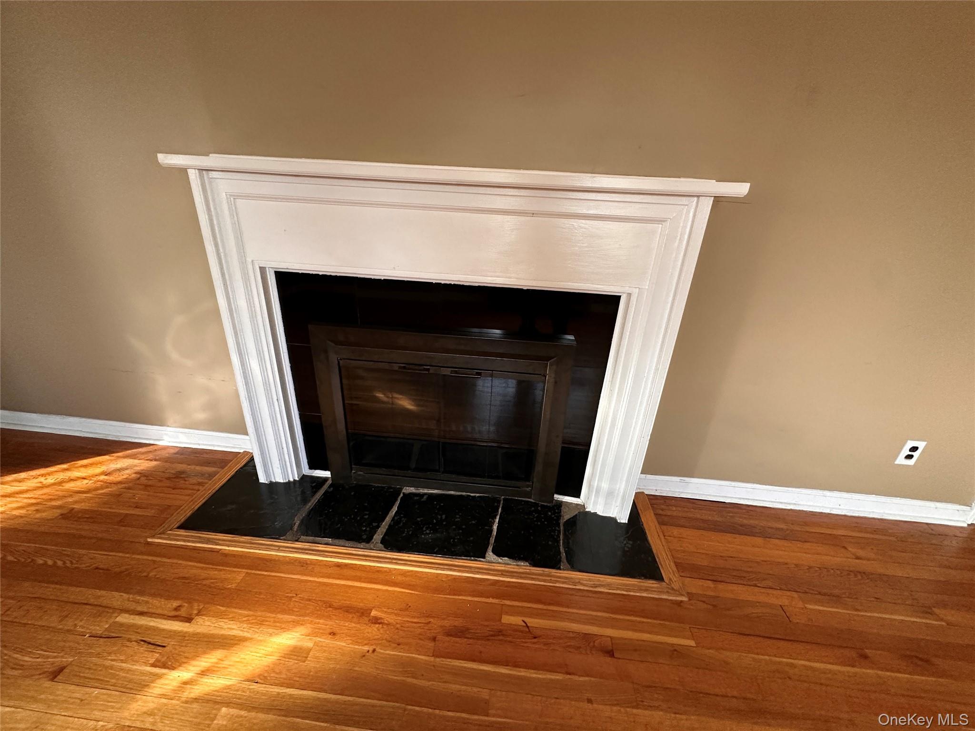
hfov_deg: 102.1
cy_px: 366
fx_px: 394
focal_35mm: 14
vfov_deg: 85.7
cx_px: 488
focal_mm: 2.22
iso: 250
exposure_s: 1/99
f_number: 2.2
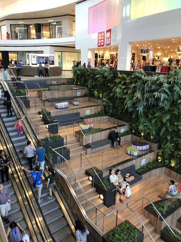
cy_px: 121
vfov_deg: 63.4
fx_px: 195
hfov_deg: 49.7
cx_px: 90
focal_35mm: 28
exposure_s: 1/30
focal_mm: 4
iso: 32
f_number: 1.8
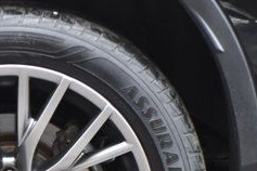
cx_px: -13
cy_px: 198
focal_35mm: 414
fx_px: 2955
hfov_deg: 5.0
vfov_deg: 3.3
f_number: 4.8
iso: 800
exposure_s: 1/250
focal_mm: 102
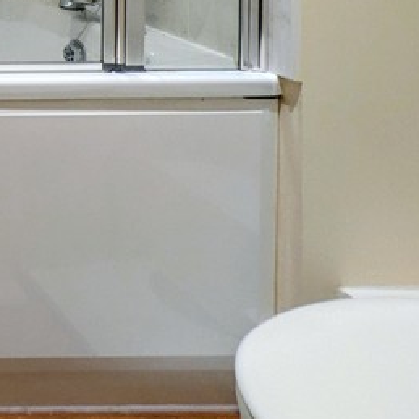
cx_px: -353
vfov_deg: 28.0
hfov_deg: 21.3
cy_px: -140
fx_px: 671
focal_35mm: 49
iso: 56
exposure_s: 1/25
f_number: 2.2
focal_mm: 1.83
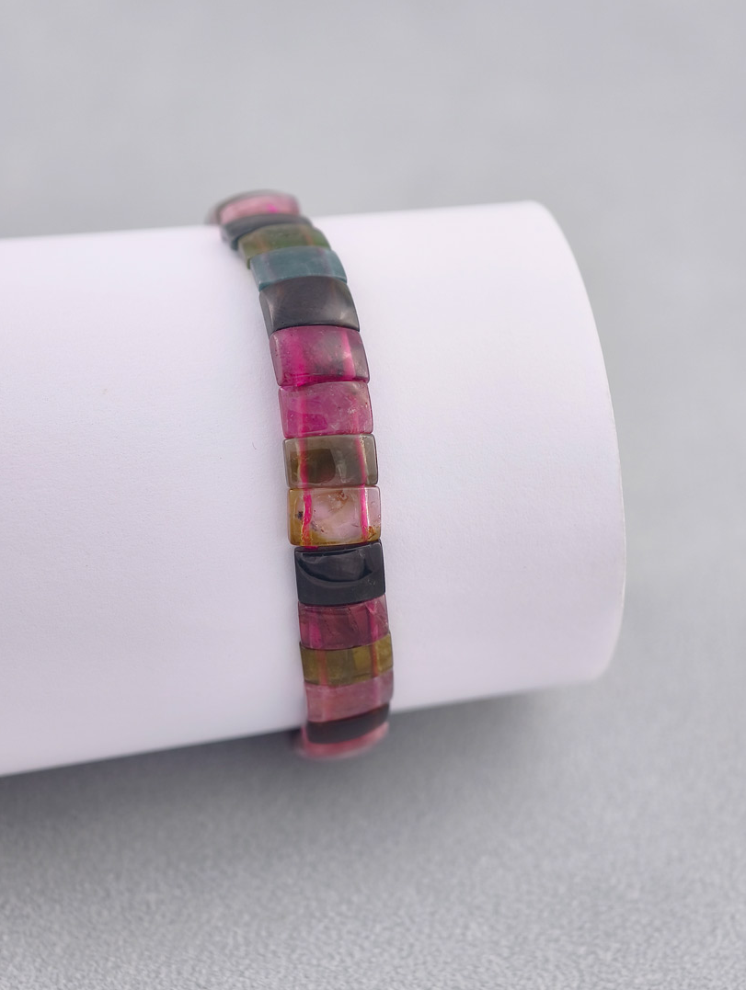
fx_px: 2608
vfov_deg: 21.5
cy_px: 469
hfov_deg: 16.3
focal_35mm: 91
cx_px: 374
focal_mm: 22.48
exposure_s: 1/160
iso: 125
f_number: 2.67
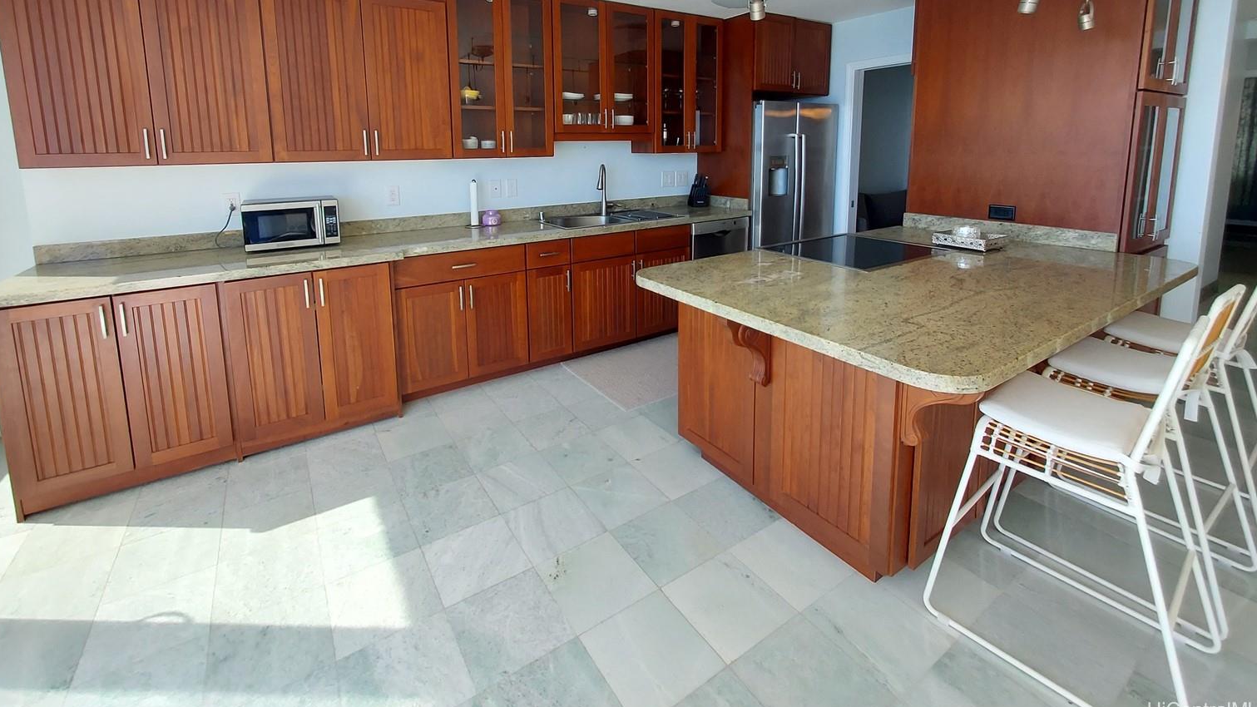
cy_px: 219
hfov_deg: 102.9
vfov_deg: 68.0
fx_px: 500
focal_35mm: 15
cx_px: 605
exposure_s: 1/120
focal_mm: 1.42
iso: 50
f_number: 2.2
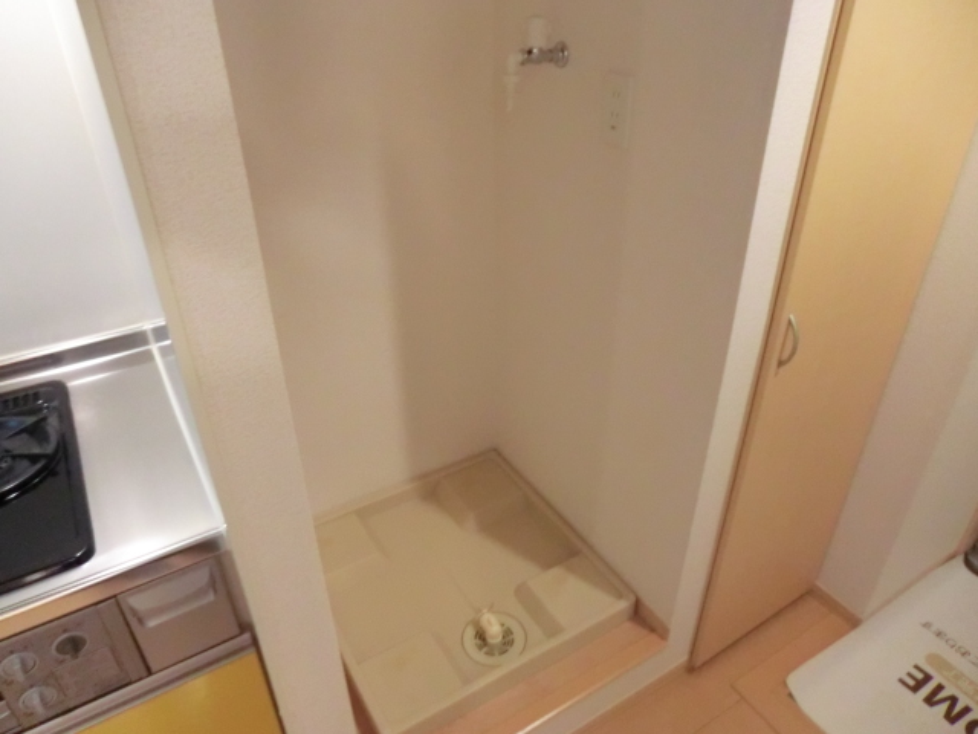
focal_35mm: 24
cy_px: 367
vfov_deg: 56.8
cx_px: 489
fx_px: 678
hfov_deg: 71.6
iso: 800
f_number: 3.2
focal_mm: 4.3
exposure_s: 1/40
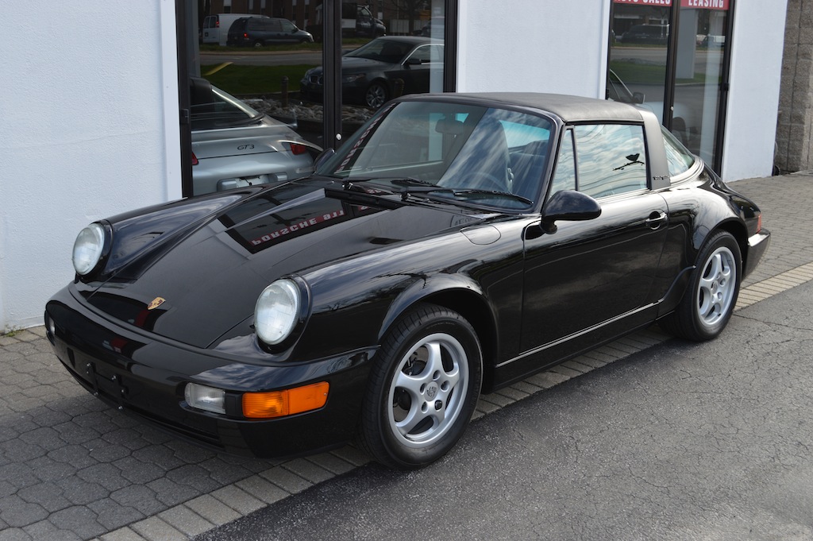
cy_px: 270
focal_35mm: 44
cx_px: 406
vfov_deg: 30.8
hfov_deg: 45.0
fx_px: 982
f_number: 6.3
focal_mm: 29
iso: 100
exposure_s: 1/160
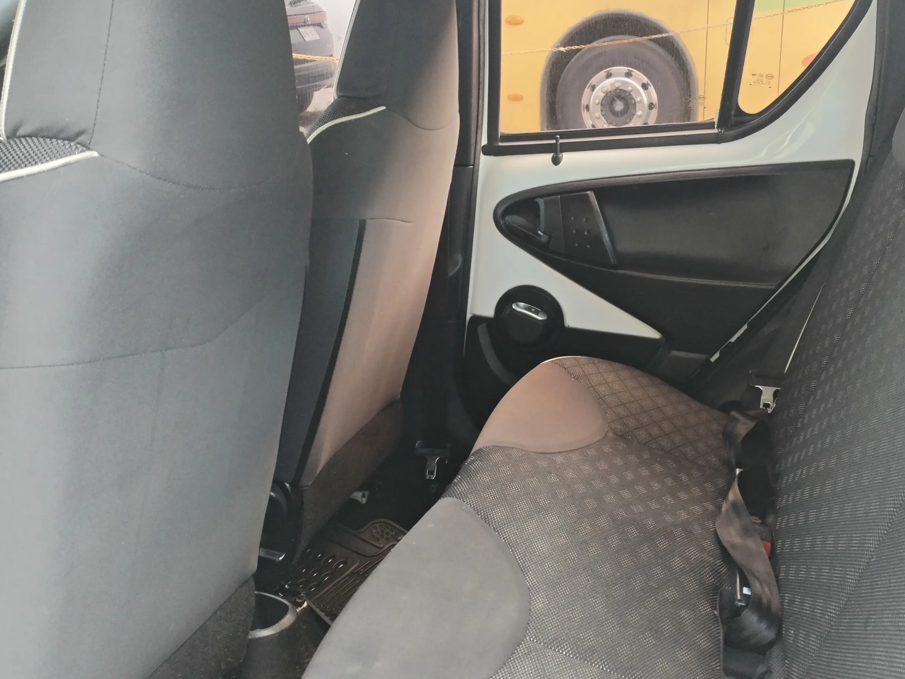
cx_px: 548
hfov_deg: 46.5
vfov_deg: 36.0
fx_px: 1046
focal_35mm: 40
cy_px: 355
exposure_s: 1/50
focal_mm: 4.75
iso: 135
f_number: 1.8
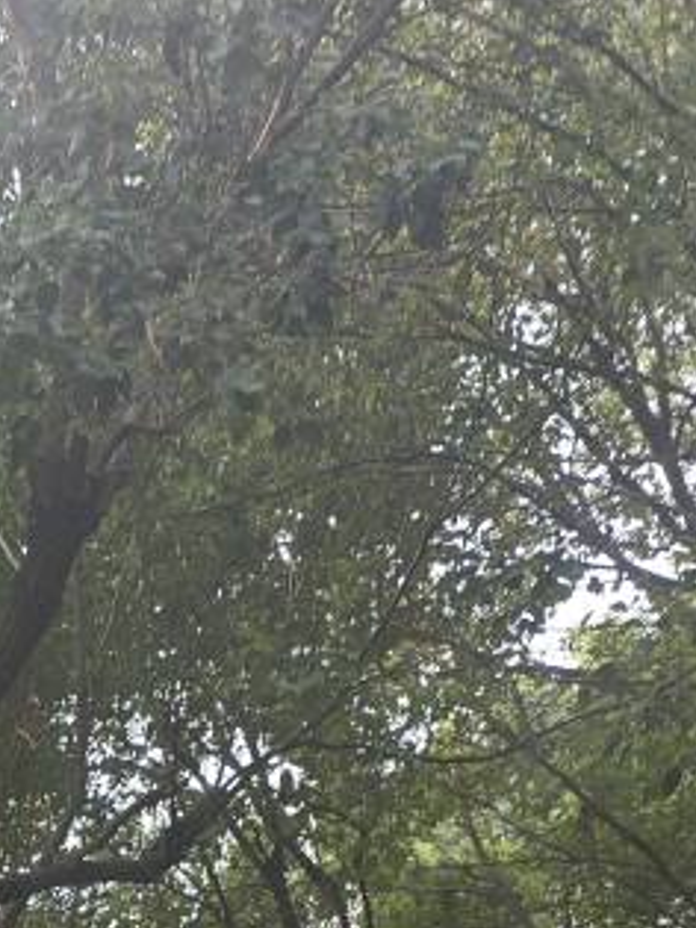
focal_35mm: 78
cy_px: 1421
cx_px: -386
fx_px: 2092
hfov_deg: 16.9
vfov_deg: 20.9
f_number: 2
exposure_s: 1/211
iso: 50
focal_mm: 8.72
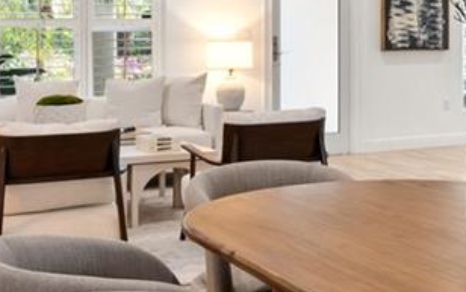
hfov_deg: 25.8
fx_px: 940
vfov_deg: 17.5
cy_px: 50
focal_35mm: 74
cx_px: 511
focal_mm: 14
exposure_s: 1/1.25
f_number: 11
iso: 500
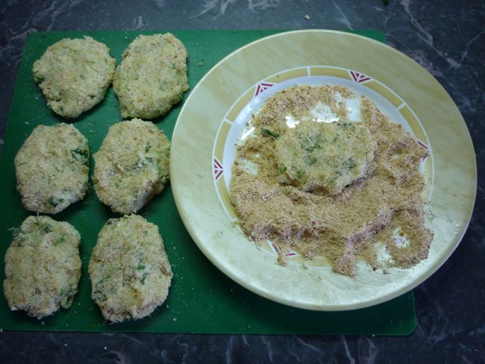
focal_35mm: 33
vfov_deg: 43.0
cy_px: 182
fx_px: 463
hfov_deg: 55.3
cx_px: 242
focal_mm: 5.5
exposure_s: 1/30
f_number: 2.8
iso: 200
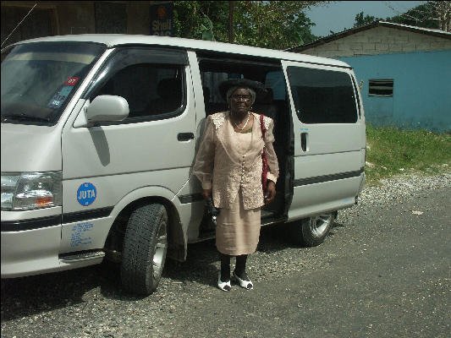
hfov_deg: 45.8
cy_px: 169
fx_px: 534
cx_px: 226
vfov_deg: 35.1
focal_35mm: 41
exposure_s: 1/500
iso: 100
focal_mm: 10.57
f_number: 9
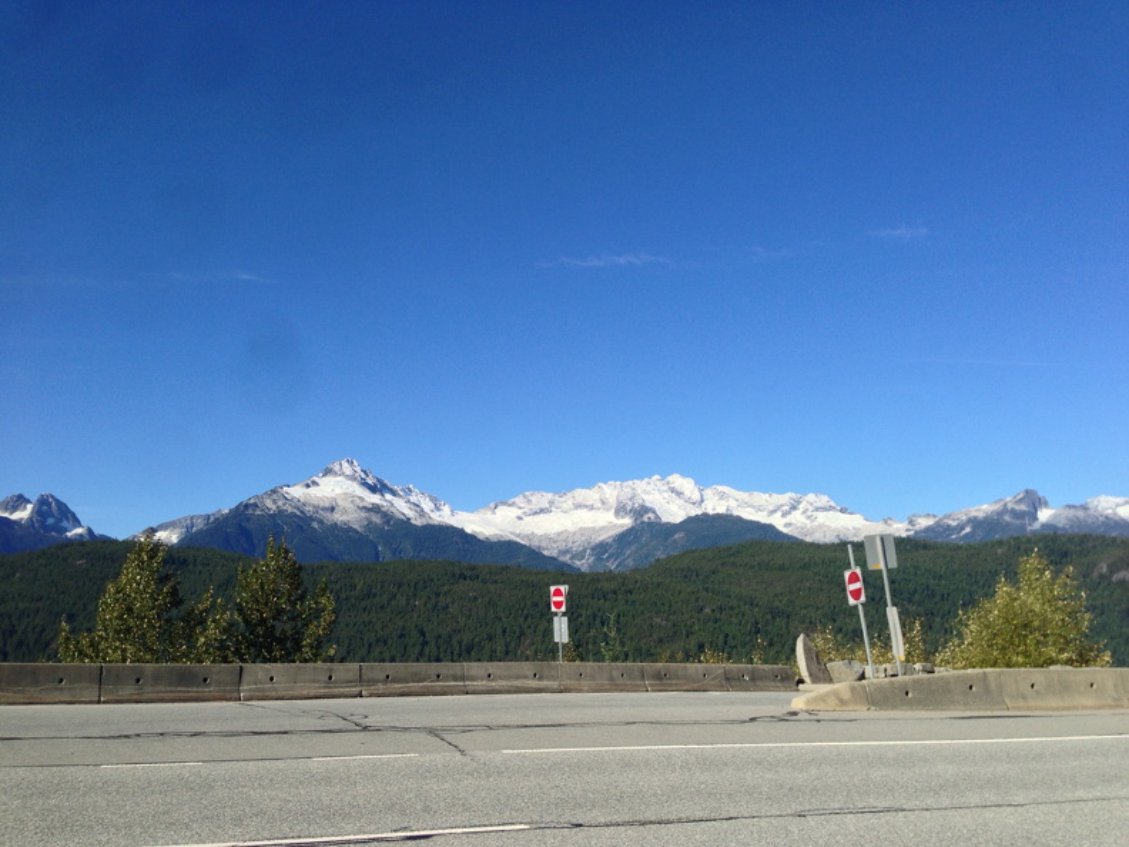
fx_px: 1076
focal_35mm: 33
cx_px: 564
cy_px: 424
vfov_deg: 42.9
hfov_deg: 55.4
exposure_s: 1/1550
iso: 50
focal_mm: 4.12
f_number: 2.4
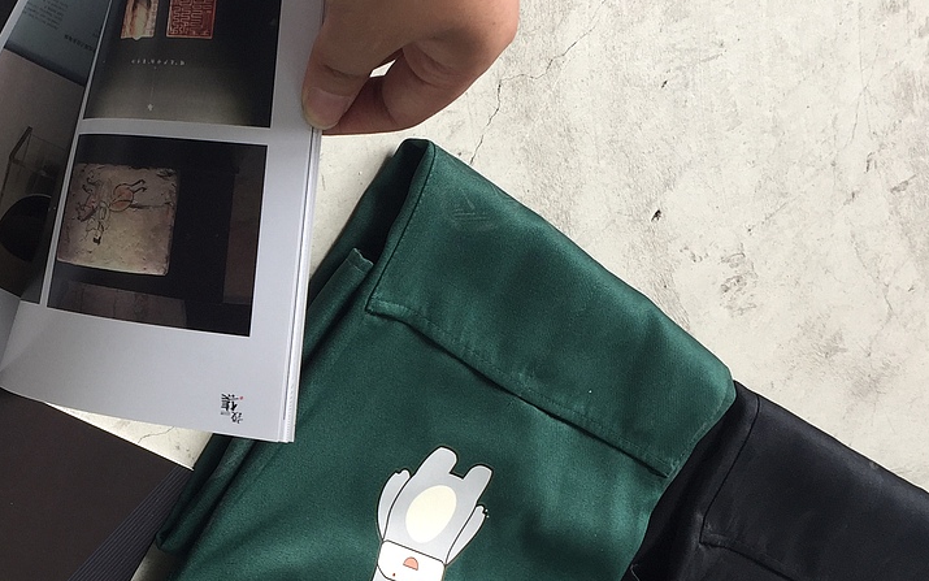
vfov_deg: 23.5
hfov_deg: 35.0
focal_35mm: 55
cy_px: 363
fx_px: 1393
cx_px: 114
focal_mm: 4.15
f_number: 2.2
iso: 32
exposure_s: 1/100
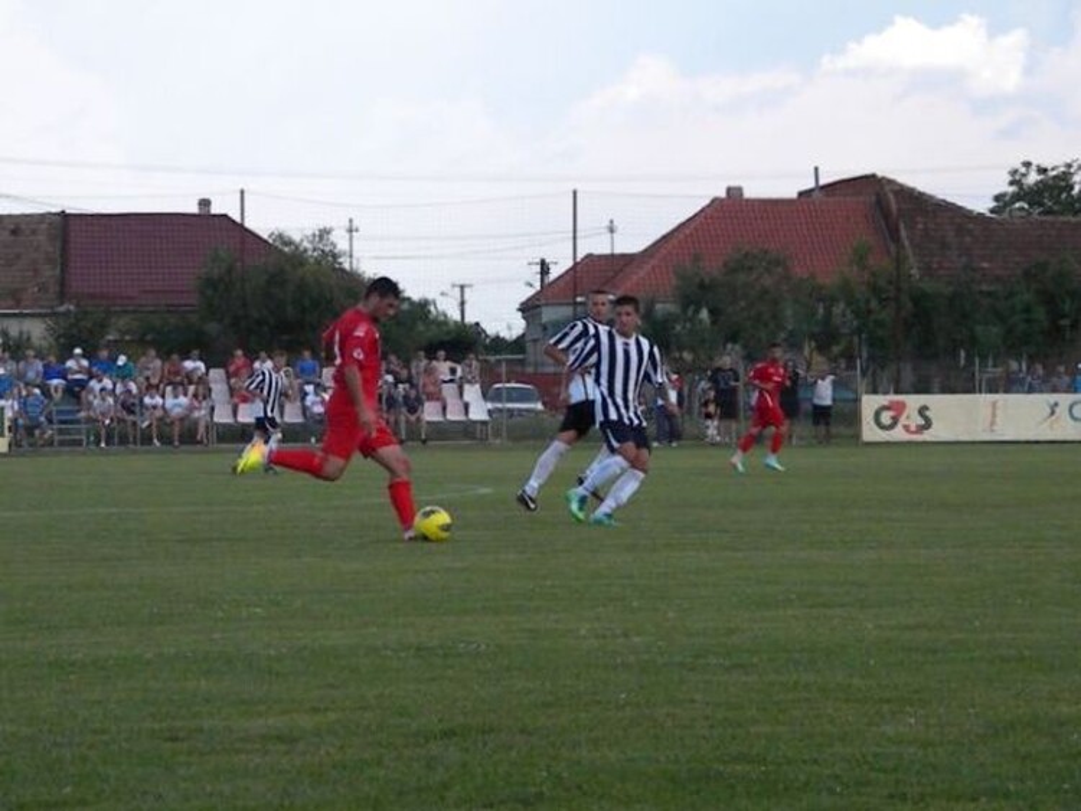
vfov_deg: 14.2
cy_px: 406
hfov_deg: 18.9
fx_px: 3249
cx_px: 540
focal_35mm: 104
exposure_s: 1/662
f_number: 9.4
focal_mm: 19
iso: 720
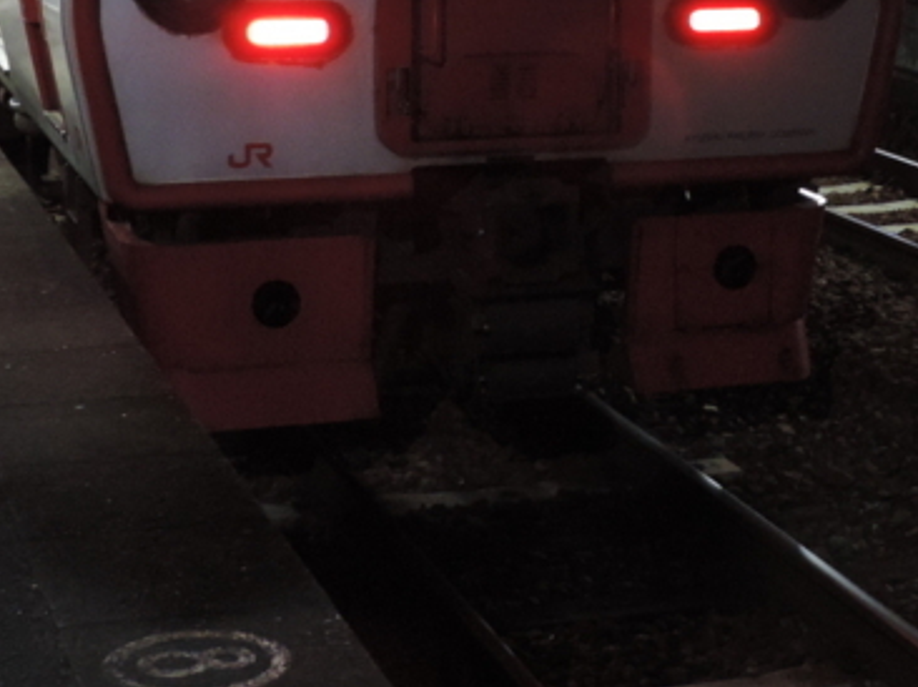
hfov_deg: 20.8
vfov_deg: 15.4
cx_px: 657
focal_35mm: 94
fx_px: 2491
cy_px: 0
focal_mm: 7.6
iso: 800
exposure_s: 1/10
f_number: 3.4
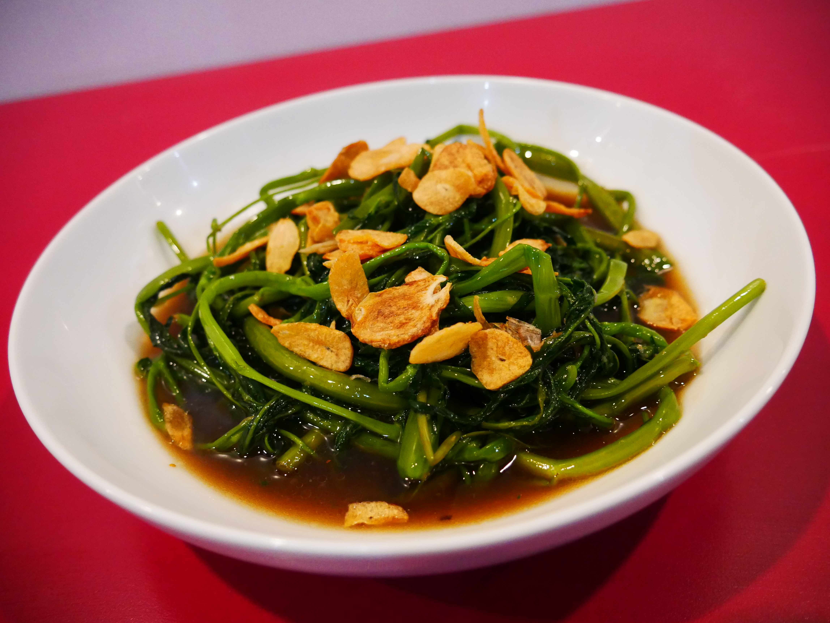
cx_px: 415
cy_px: 312
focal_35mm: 28
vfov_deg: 49.8
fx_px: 672
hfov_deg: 63.4
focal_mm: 14
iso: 2500
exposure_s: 1/60
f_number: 3.5
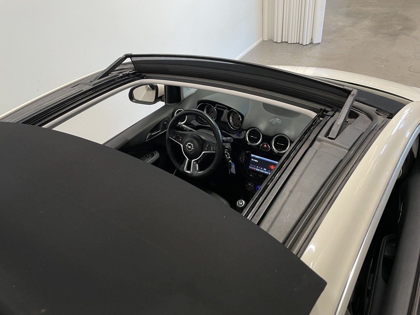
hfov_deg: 67.3
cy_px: 158
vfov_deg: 53.1
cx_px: 210
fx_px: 315
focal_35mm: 26
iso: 100
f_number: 1.6
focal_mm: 4.2
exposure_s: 1/50
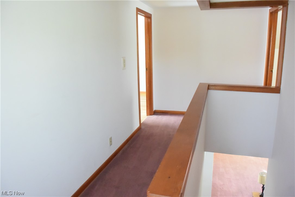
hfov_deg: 67.4
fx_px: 221
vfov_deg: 47.9
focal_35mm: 27
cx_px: 148
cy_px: 98
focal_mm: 10
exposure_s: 1/60
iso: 3600
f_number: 3.5
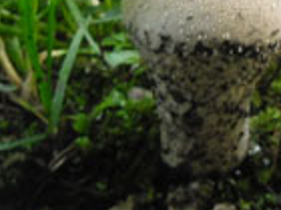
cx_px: 147
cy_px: -104
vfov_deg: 15.6
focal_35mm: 87
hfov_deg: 22.5
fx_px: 706
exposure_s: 1/45
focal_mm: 4.9
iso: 400
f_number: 3.5
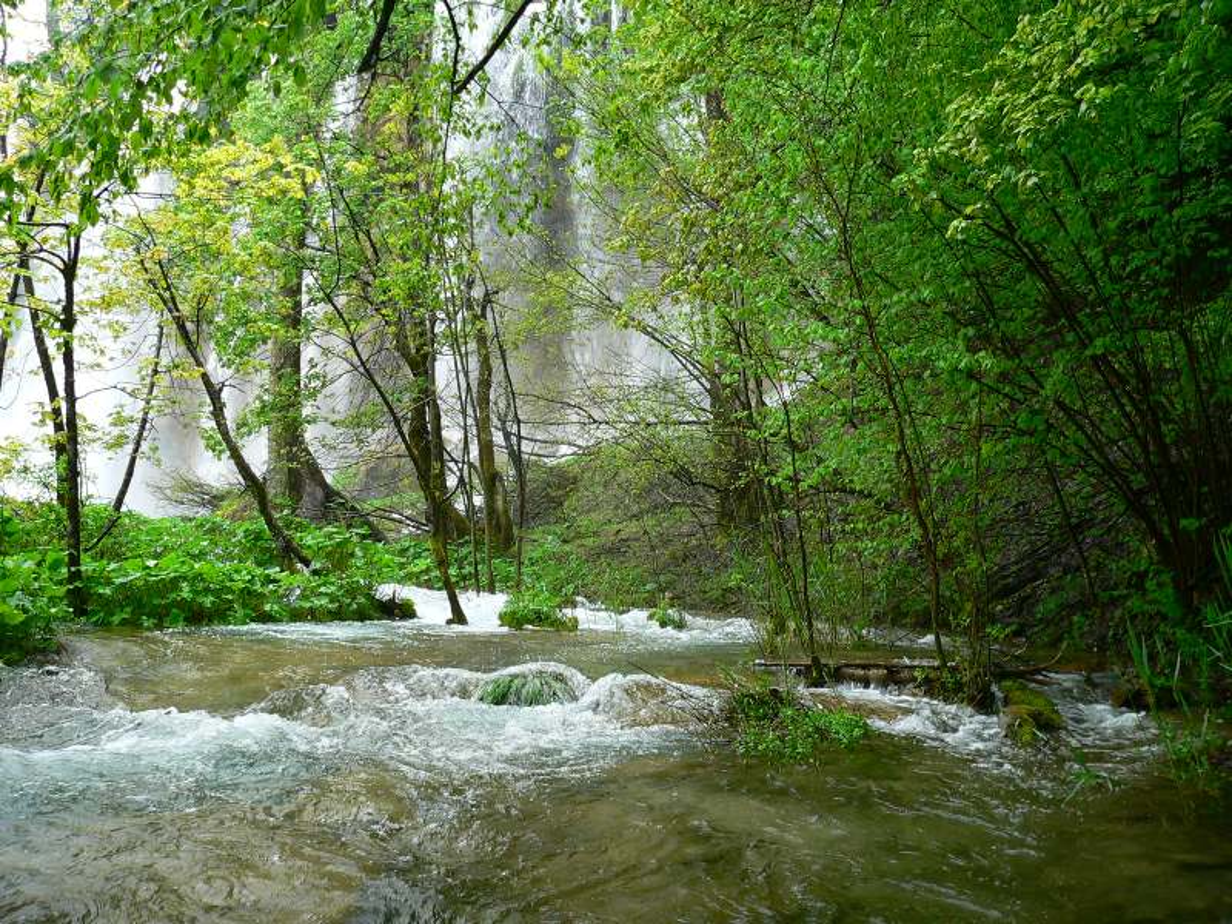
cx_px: 616
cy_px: 462
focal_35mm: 36
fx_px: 1281
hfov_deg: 51.4
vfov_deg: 39.7
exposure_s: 1/80
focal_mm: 6
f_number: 2.8
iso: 80
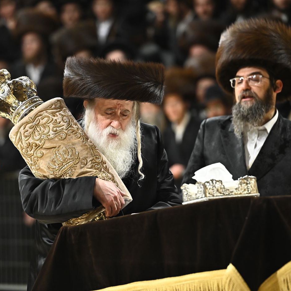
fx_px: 2435
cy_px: 146
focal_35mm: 256
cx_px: 103
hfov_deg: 6.8
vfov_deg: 6.8
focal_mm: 200
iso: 3200
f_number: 3.5
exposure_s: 1/200
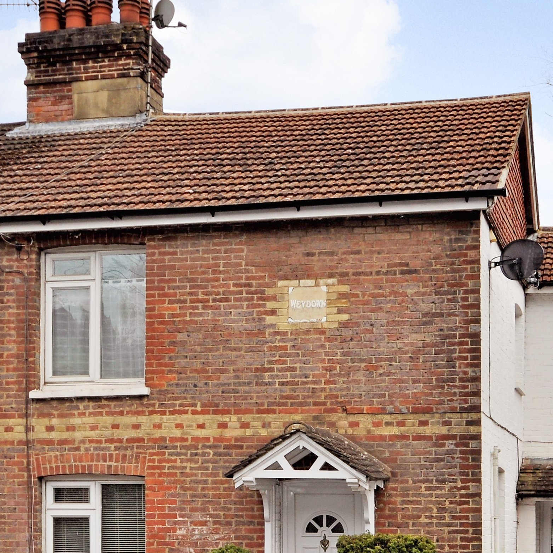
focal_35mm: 63
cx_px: 396
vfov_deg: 27.3
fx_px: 1139
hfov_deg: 27.0
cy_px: 309
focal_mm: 18
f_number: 8
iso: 200
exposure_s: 1/200
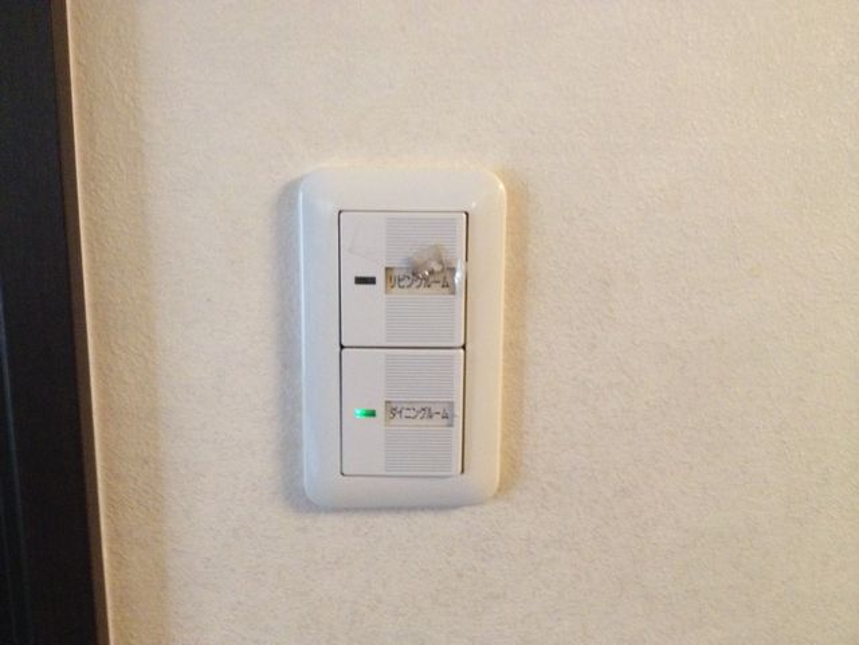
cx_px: 430
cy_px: 322
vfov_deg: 40.7
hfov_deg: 52.6
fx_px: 869
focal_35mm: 35
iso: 400
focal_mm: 4.28
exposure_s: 1/17
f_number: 2.4
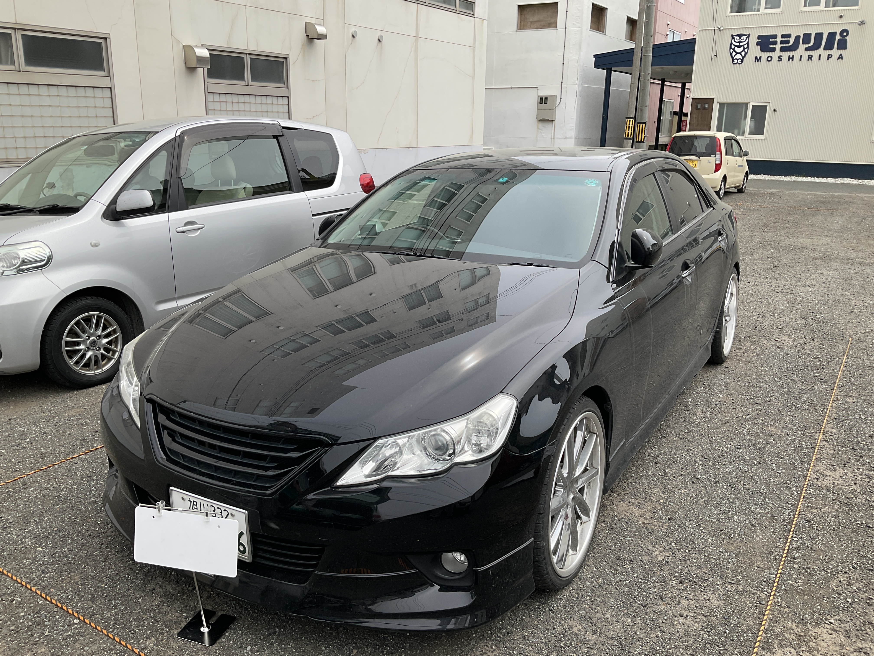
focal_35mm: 29
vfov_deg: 48.2
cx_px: 437
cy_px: 328
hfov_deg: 61.7
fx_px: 732
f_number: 1.8
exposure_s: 1/1412
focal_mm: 3
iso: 16
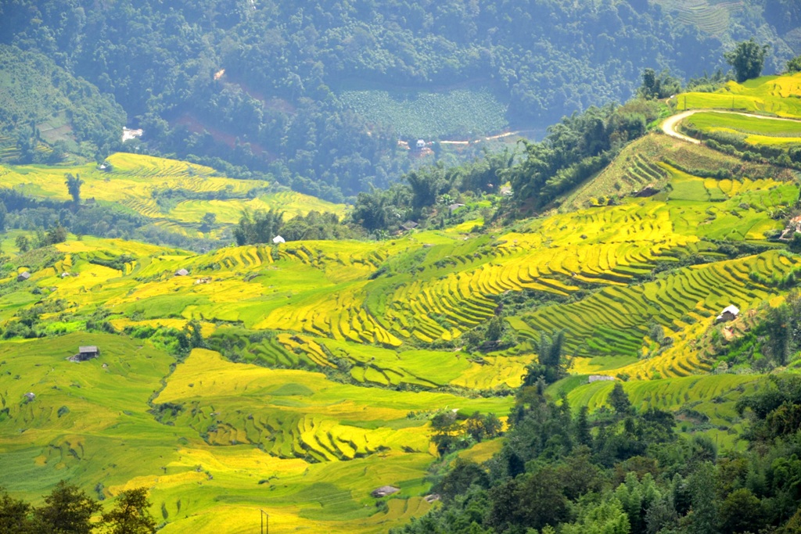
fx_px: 3505
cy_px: 267
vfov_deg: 8.7
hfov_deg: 13.0
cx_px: 400
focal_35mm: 158
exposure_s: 1/320
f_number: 9
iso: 200
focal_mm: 105
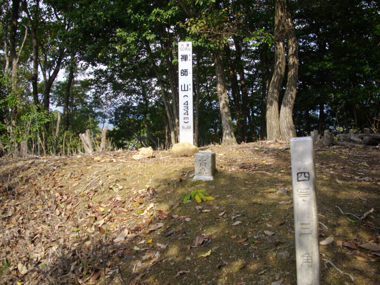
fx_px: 406
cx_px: 190
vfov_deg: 38.7
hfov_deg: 50.1
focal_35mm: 37
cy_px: 142
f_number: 5.6
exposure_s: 1/160
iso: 100
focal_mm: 6.2
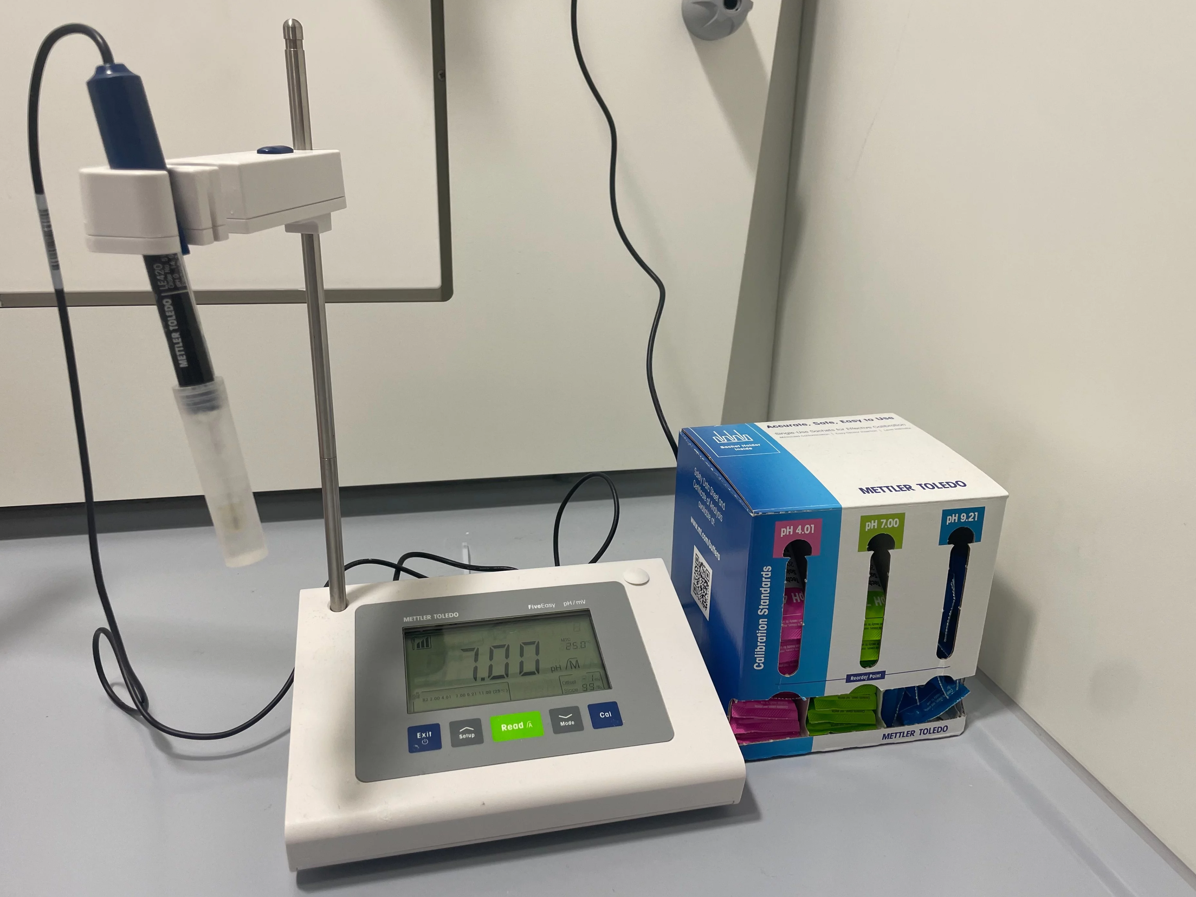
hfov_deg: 65.3
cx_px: 604
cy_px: 442
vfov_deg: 51.3
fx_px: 933
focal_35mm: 27
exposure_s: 1/100
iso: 64
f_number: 1.6
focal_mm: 4.2
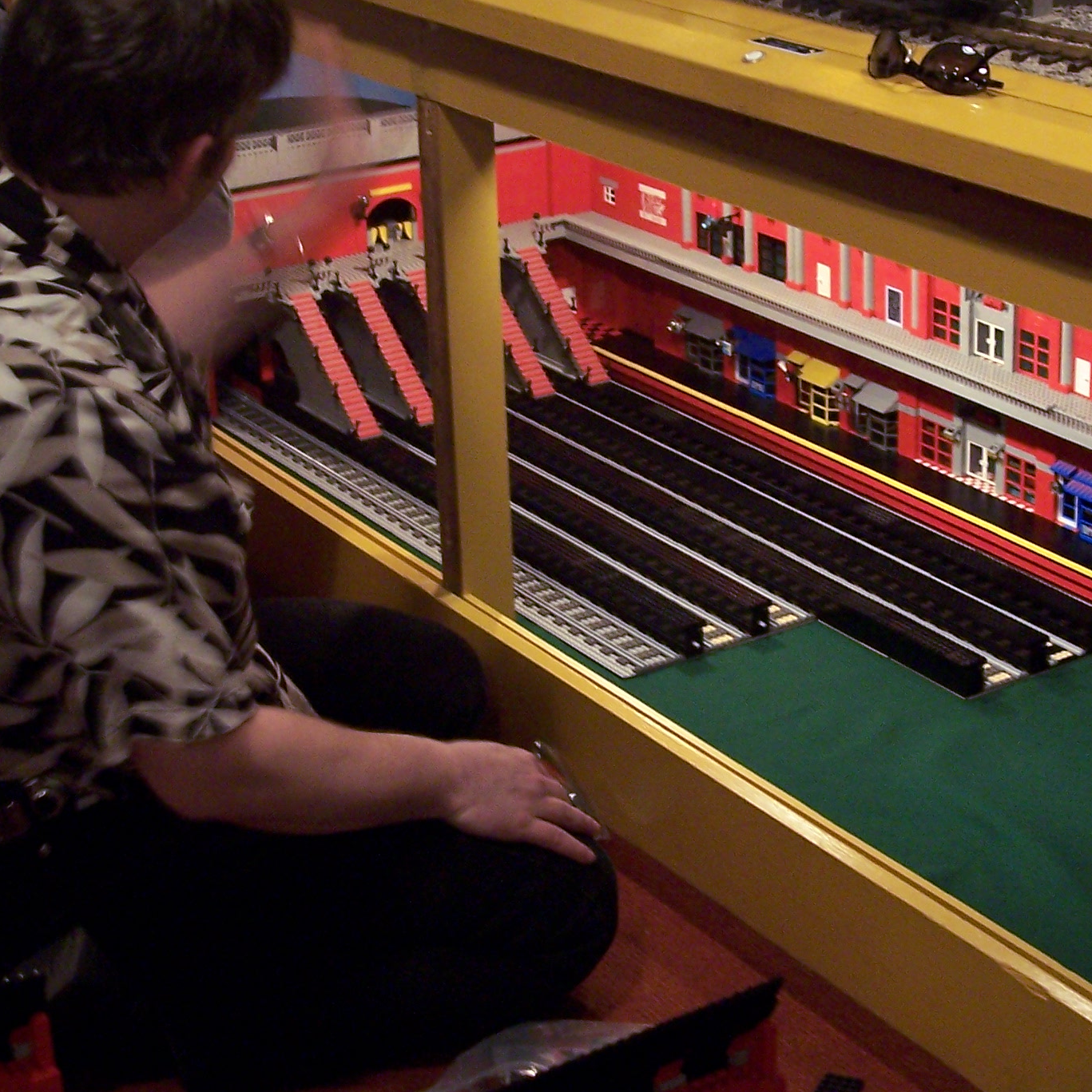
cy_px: 457
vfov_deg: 24.0
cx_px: 698
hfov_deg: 23.9
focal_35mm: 72
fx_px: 2570
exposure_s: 1/8
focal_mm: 8
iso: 200
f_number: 3.4
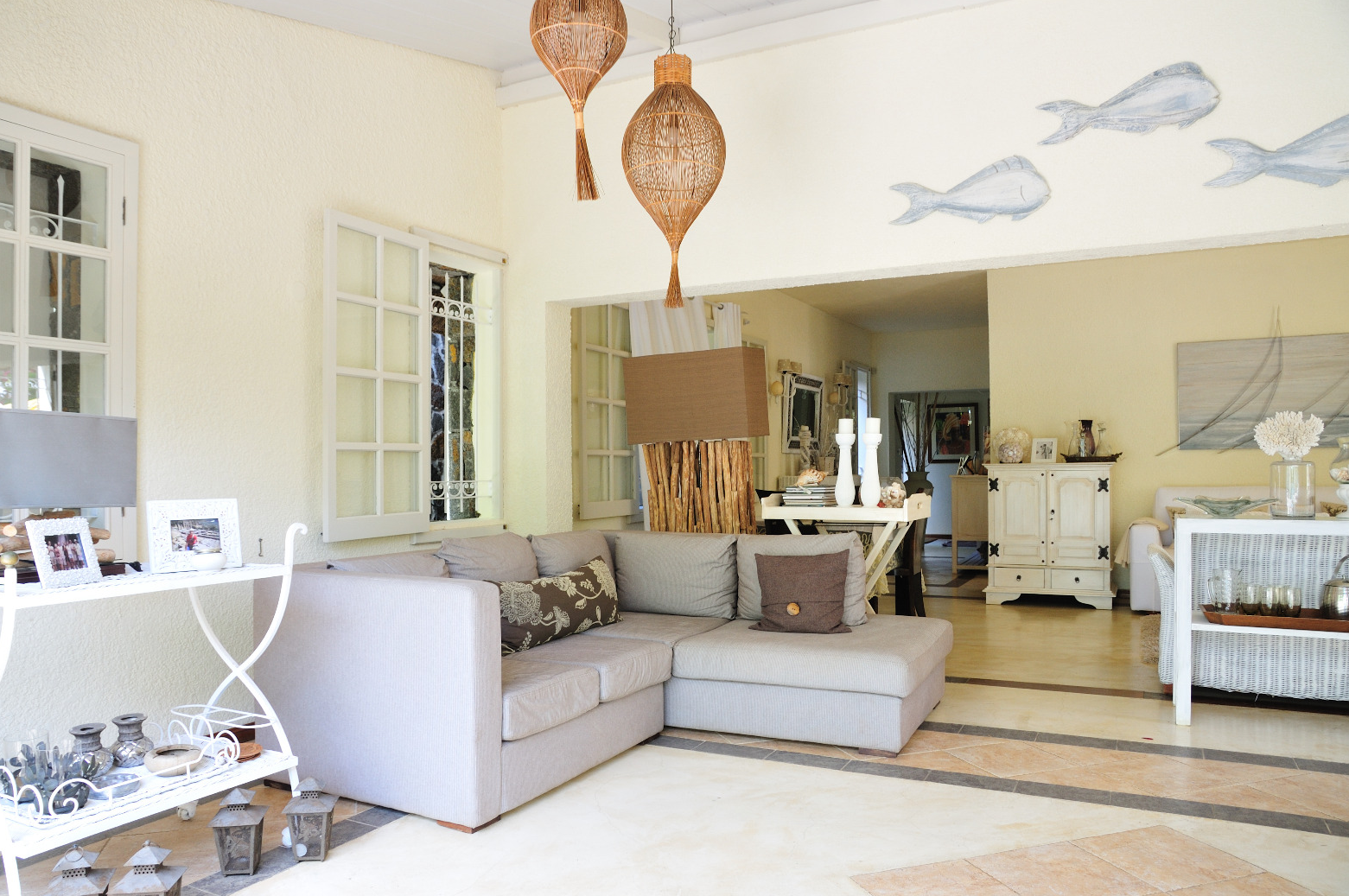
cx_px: 652
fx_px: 936
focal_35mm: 25
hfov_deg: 71.6
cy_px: 436
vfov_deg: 51.2
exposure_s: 1/25
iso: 200
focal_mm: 16
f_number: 5.6
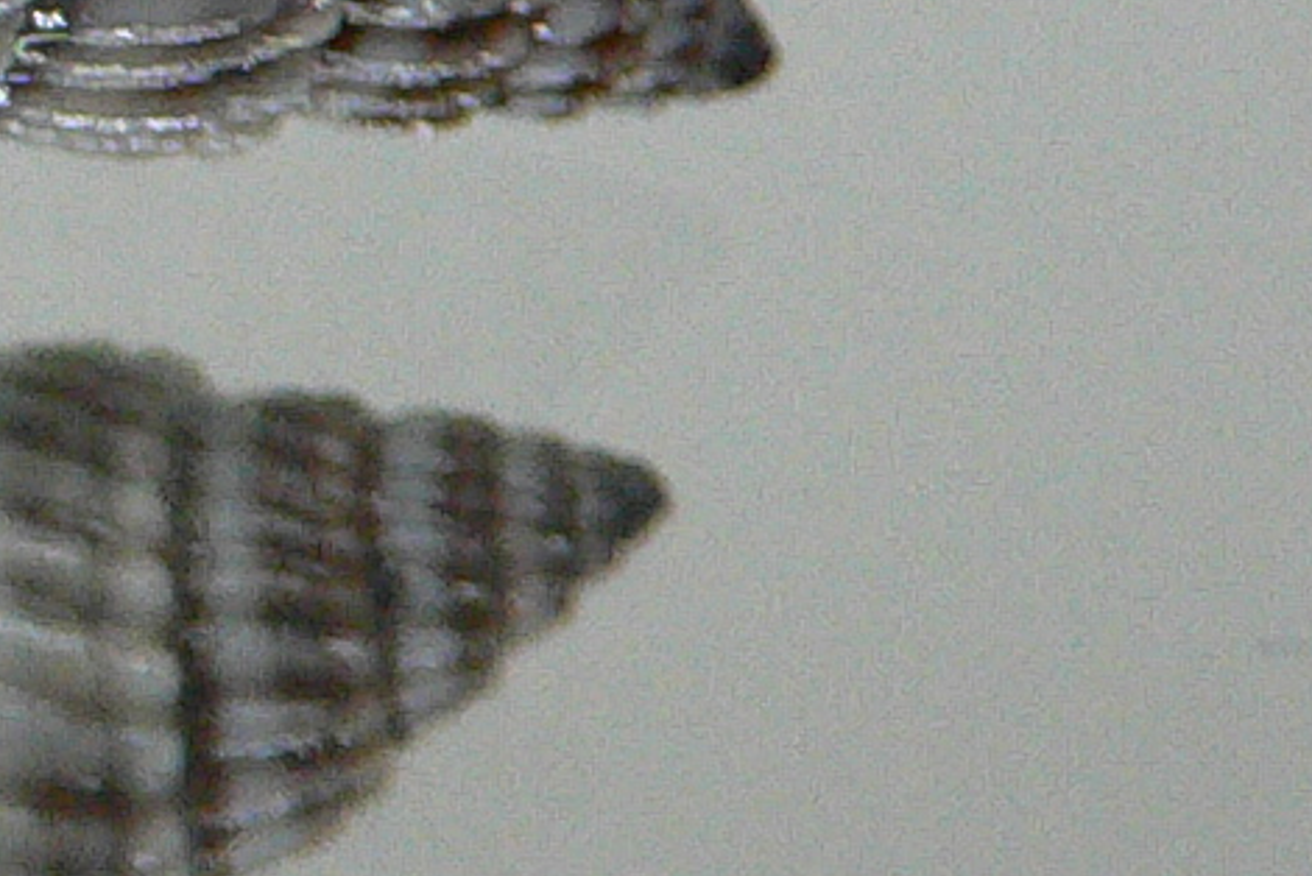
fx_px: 5689
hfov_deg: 12.4
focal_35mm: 156
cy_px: -204
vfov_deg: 8.7
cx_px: -729
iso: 200
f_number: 2.8
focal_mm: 4.6
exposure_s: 1/60
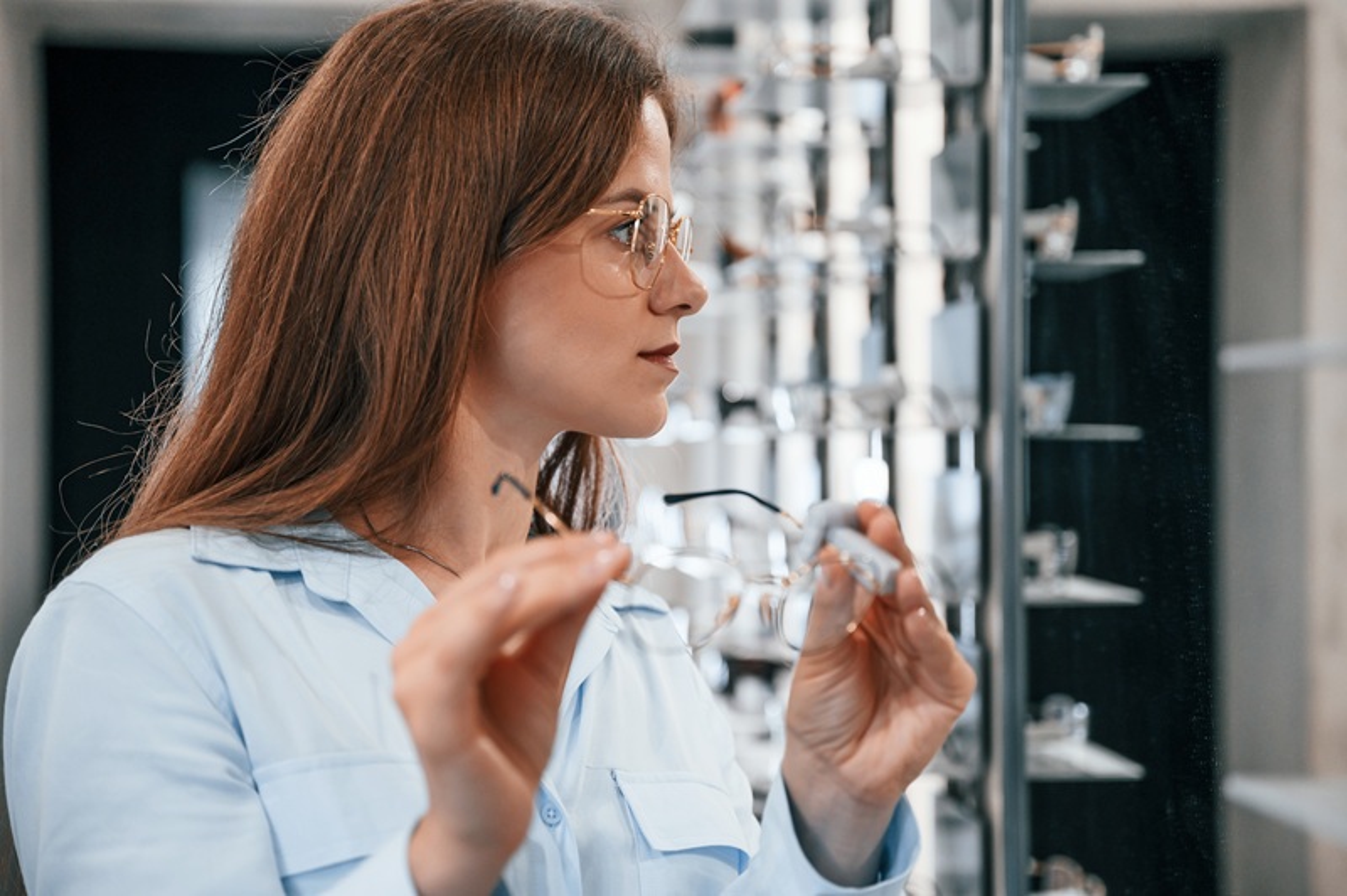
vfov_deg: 19.4
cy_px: 448
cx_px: 674
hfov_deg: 28.9
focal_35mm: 70
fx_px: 2617
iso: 1250
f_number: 2.8
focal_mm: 70
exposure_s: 1/800
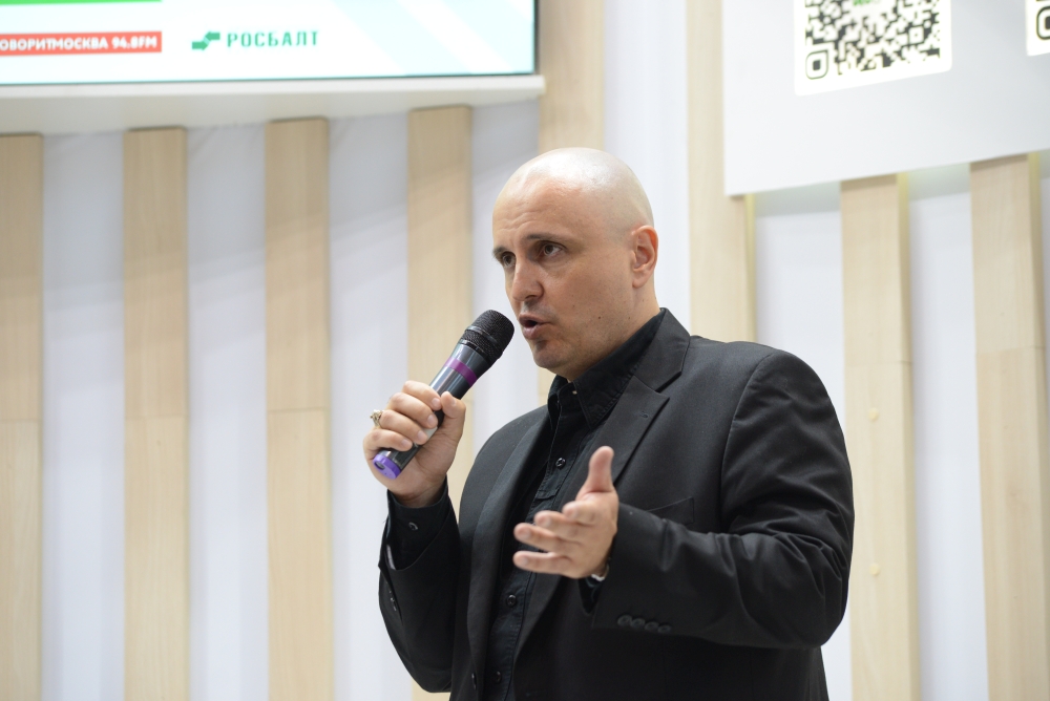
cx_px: 525
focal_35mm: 120
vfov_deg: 11.4
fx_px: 3502
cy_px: 350
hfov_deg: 17.1
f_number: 3.5
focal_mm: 120
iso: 1600
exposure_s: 1/200
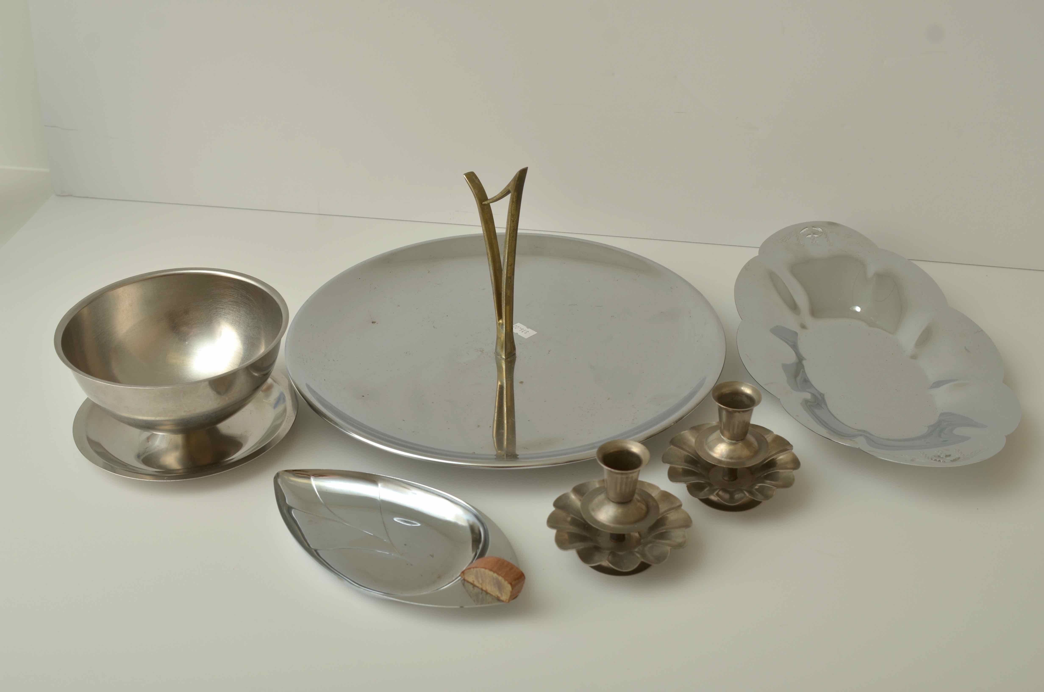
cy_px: 346
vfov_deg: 26.4
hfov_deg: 39.0
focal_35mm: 51
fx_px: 1476
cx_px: 522
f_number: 7.1
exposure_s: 1/250
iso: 100
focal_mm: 34
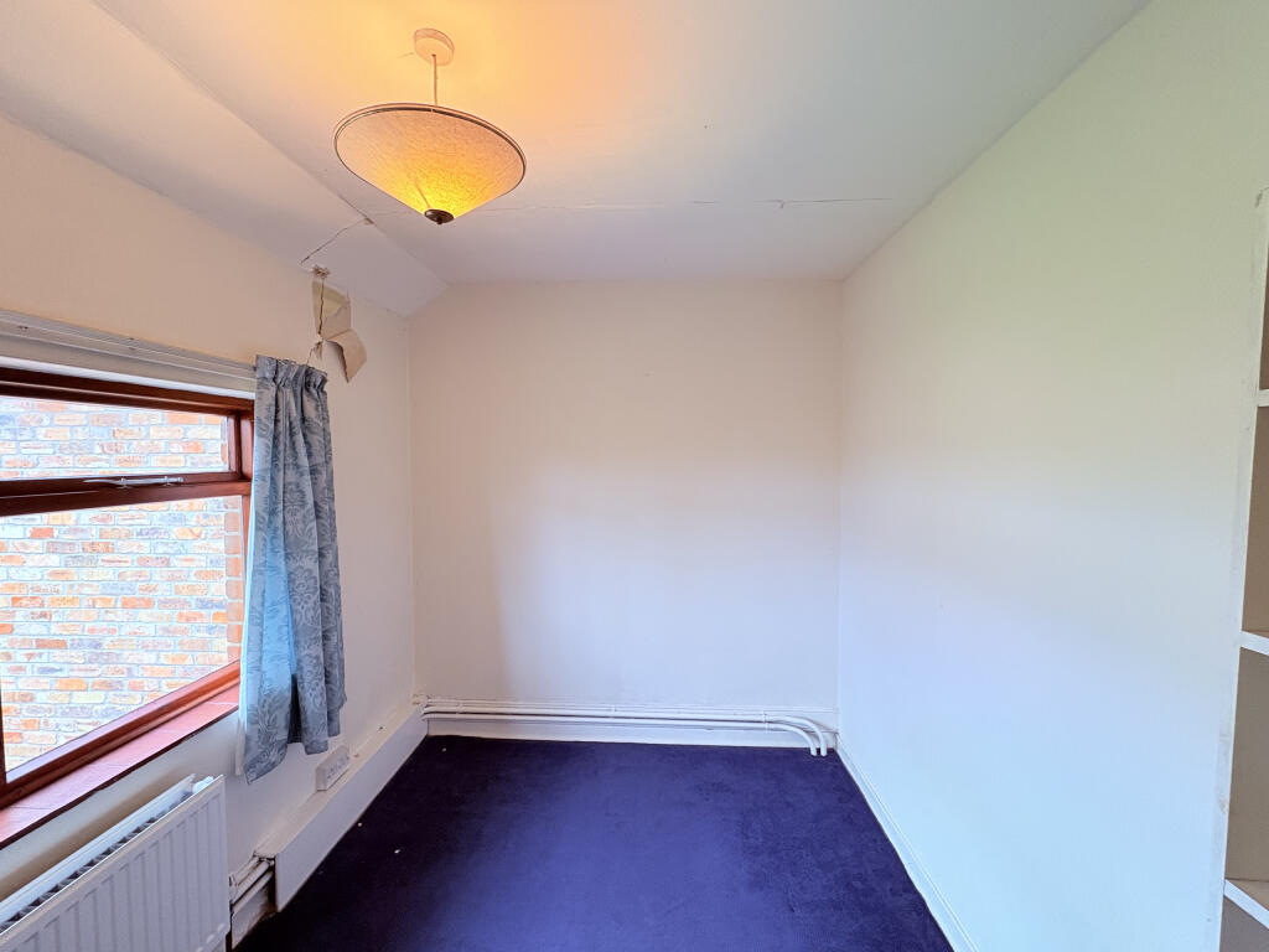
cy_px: 476
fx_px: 513
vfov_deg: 85.7
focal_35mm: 14
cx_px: 634
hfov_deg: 102.1
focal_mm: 2.22
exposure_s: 1/100
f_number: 2.2
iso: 200
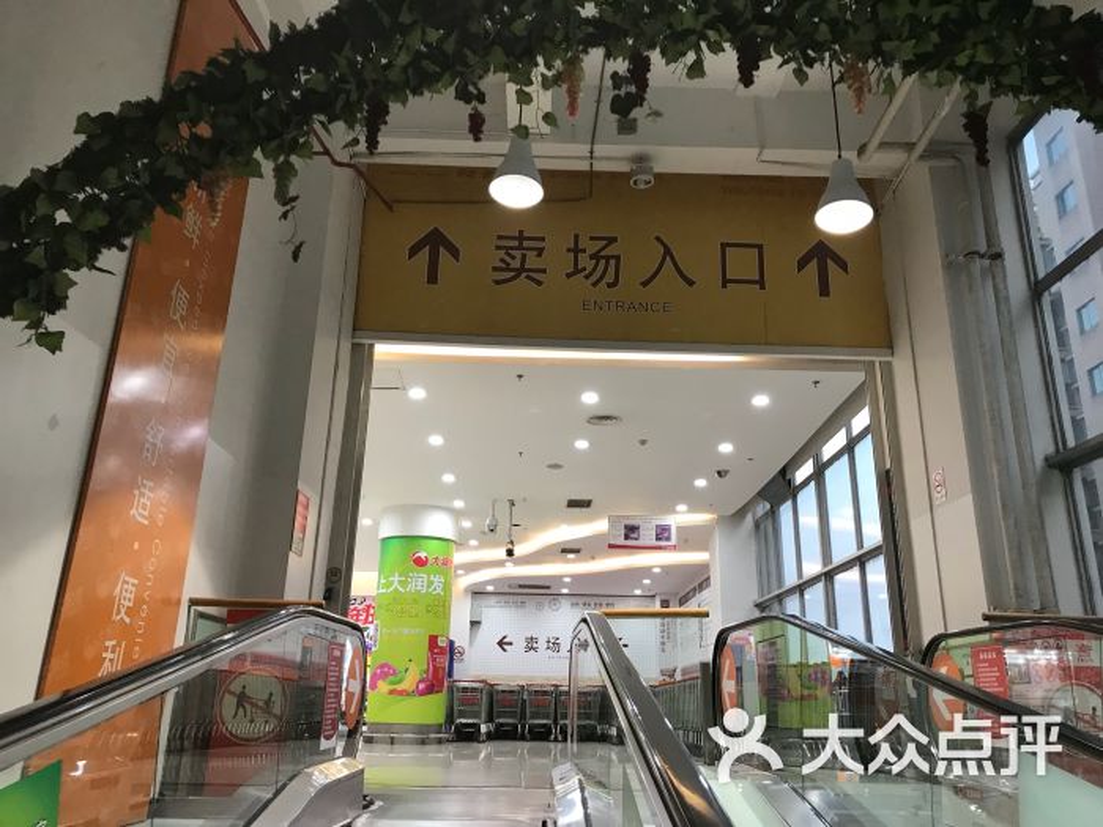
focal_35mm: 28
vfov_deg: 49.7
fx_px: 892
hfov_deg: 63.4
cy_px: 414
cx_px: 552
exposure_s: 1/25
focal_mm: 3.99
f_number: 1.8
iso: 32
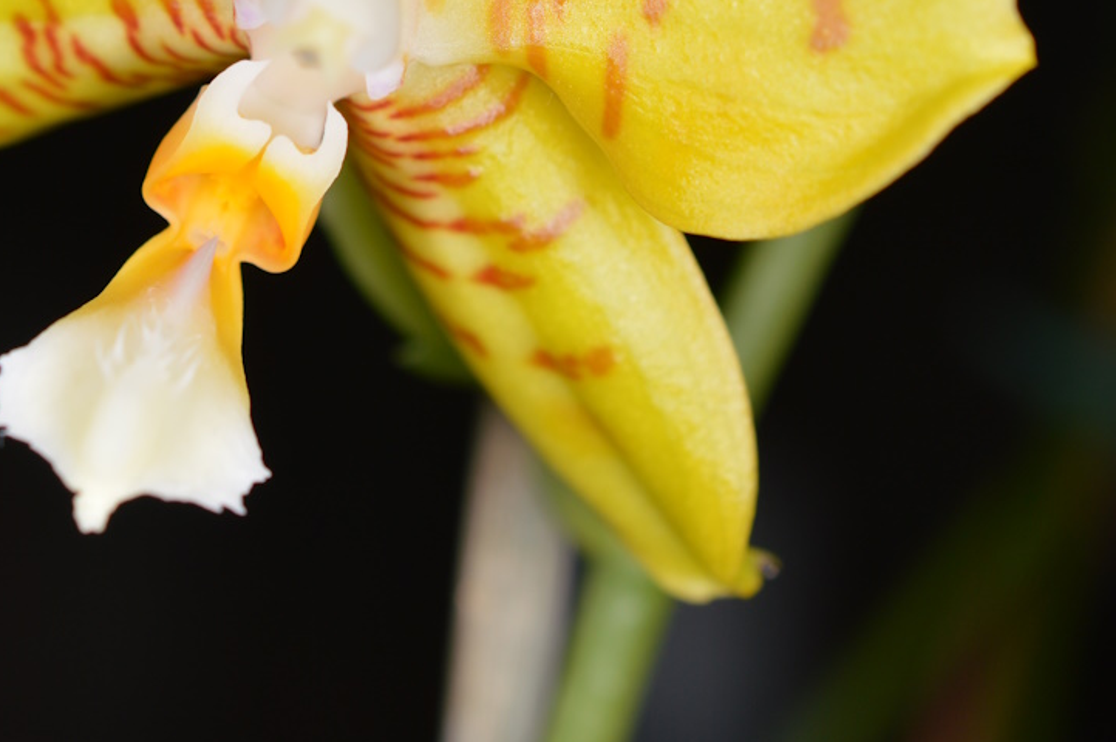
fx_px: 3871
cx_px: 275
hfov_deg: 16.3
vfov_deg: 10.9
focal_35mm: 125
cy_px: 49
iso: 100
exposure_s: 1/60
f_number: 8
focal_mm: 40
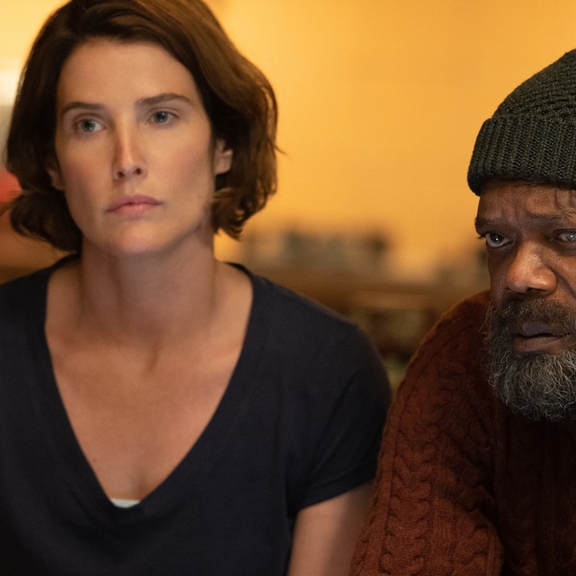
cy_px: 300
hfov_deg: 5.5
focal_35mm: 318
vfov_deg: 5.5
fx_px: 5987
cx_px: 335
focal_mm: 135
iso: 2500
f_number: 2.2
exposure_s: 1/125
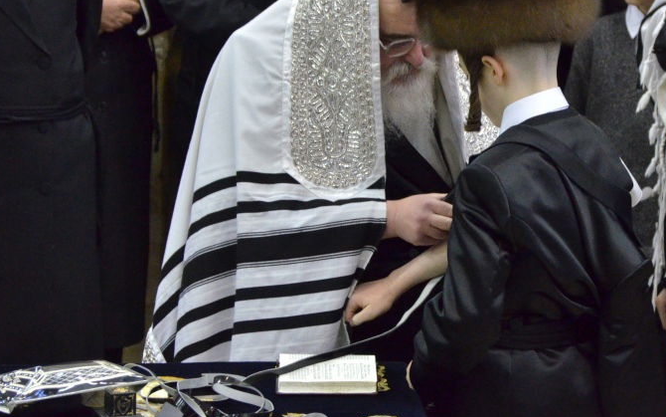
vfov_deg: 5.0
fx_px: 4738
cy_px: 136
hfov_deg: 8.0
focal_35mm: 261
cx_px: 435
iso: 2500
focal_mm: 112
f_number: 5.6
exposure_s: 1/100
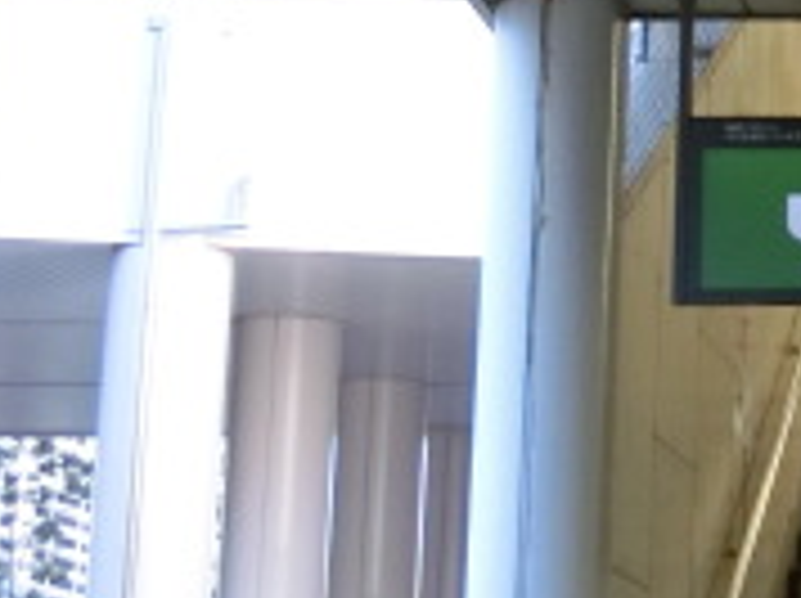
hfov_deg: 11.7
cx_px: 1188
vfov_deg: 9.0
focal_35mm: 162
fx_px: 3744
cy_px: -247
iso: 400
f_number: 4.4
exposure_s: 1/100
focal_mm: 8
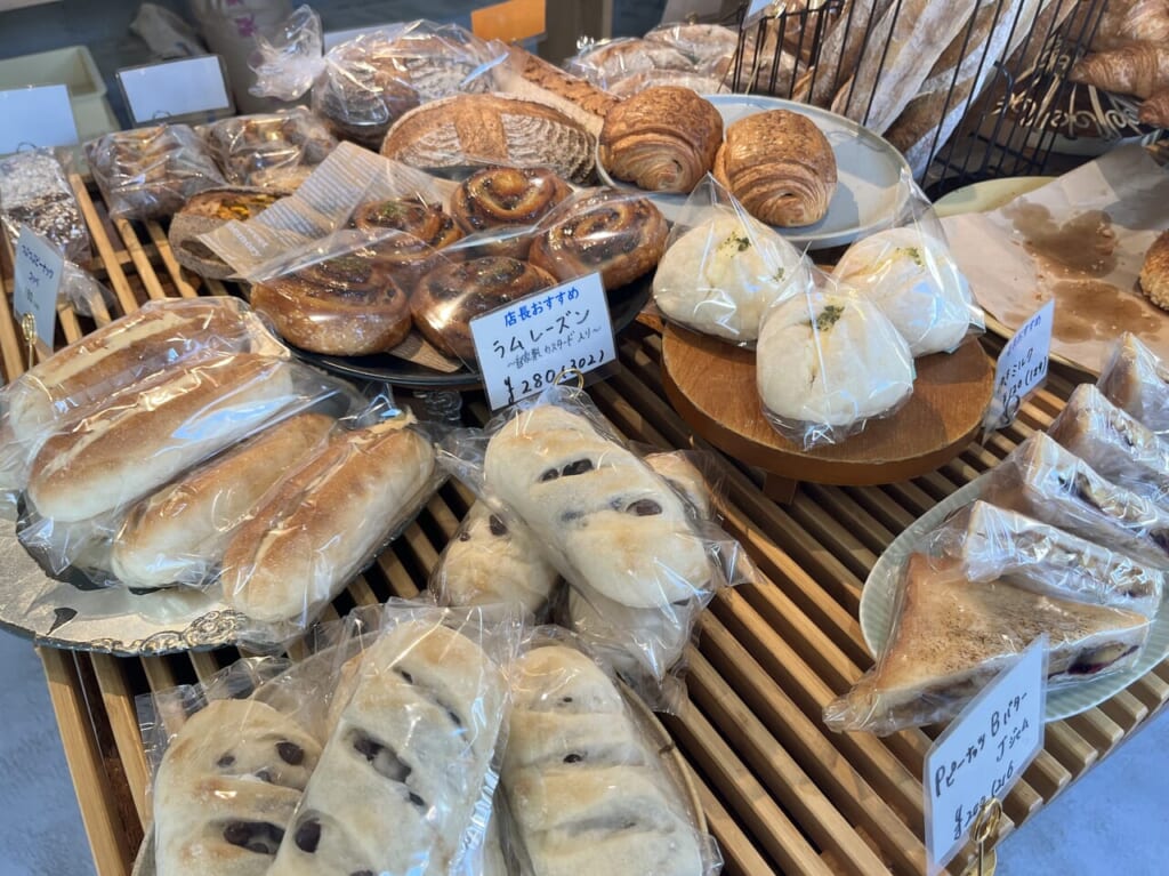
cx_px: 584
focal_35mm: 26
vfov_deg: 53.0
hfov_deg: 67.3
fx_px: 878
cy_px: 438
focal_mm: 5.1
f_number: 1.6
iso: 80
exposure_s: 1/100
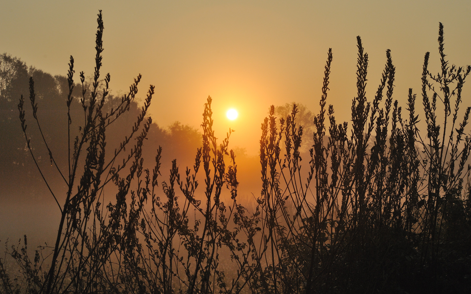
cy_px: 151
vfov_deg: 18.1
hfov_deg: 28.6
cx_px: 237
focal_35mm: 72
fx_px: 924
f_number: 11
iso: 250
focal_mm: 70
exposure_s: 1/3200
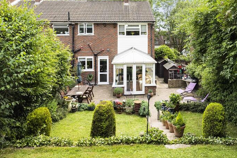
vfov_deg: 51.4
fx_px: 158
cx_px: 136
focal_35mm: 24
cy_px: 44
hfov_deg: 73.3
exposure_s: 1/250
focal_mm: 16
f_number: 8
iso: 200
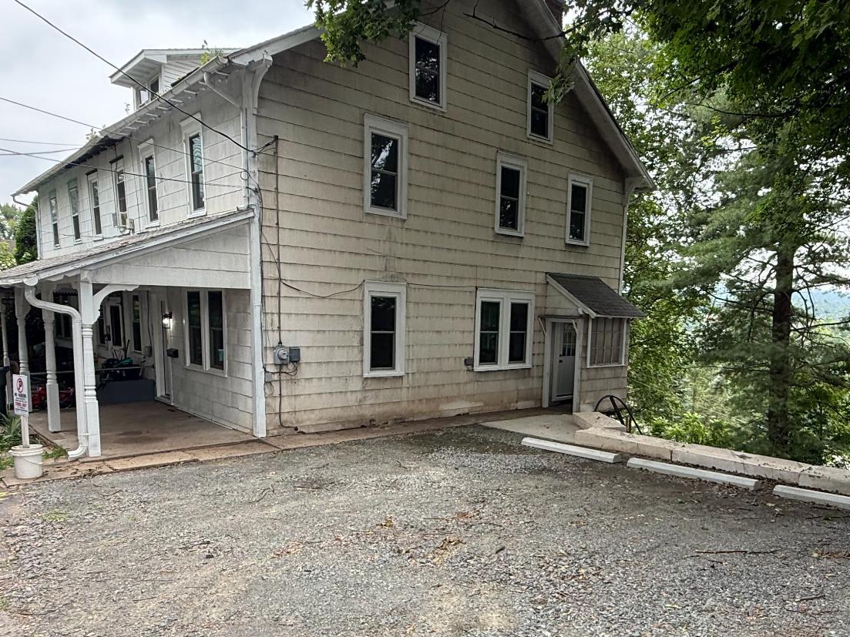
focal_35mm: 26
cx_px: 492
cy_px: 406
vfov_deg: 52.4
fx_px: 638
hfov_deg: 66.9
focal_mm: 2.22
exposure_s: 1/155
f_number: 2.2
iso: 64
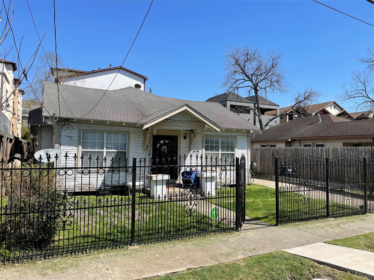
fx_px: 281
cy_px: 140
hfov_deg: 67.3
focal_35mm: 26
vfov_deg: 53.1
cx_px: 187
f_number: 1.6
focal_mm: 5.1
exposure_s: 1/3165
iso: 32
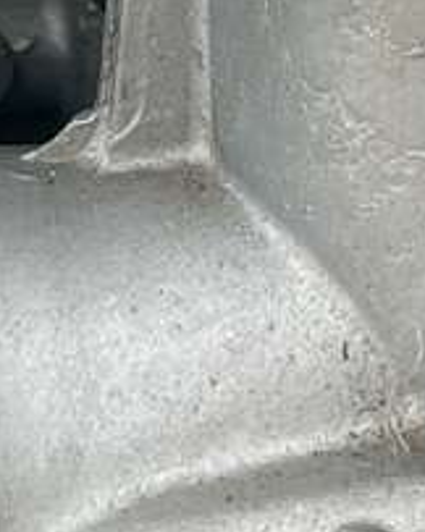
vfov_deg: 7.5
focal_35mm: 250
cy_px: -388
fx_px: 3937
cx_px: 559
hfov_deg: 6.1
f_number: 1.6
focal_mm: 4.2
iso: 32
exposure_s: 1/305
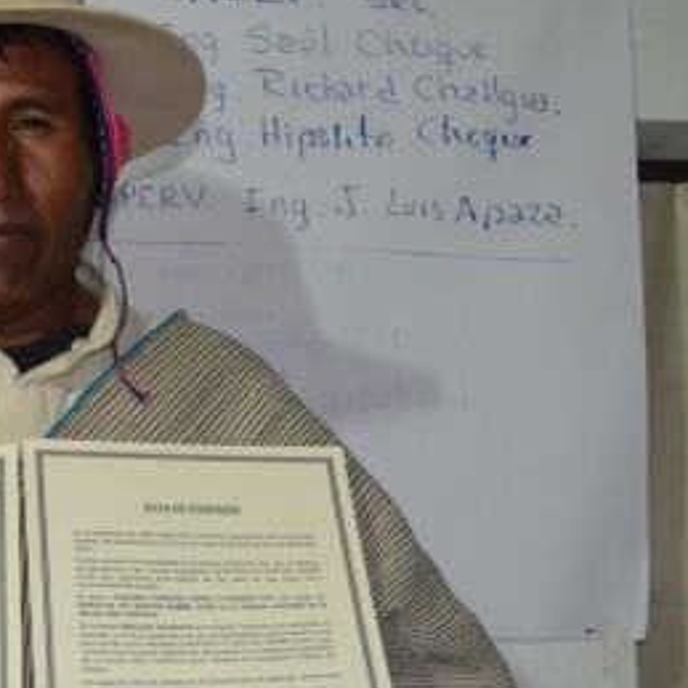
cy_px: 404
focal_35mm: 73
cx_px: 86
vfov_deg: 23.6
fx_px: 1641
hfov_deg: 23.1
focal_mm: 24
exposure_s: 1/60
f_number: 4
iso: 3200
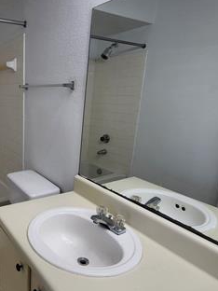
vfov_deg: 69.3
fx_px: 210
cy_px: 156
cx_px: 30
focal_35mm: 25
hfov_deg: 50.0
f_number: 2.2
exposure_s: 1/120
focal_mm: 2.2
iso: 64
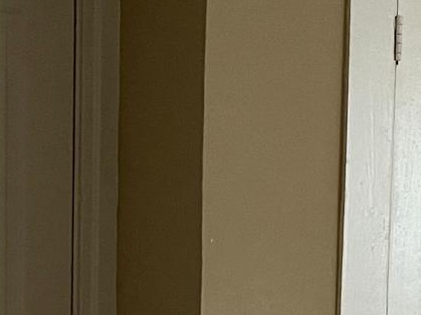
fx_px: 1532
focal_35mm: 126
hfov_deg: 14.8
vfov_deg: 11.4
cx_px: 577
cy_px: 412
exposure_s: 1/40
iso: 500
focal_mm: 5.1
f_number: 1.6
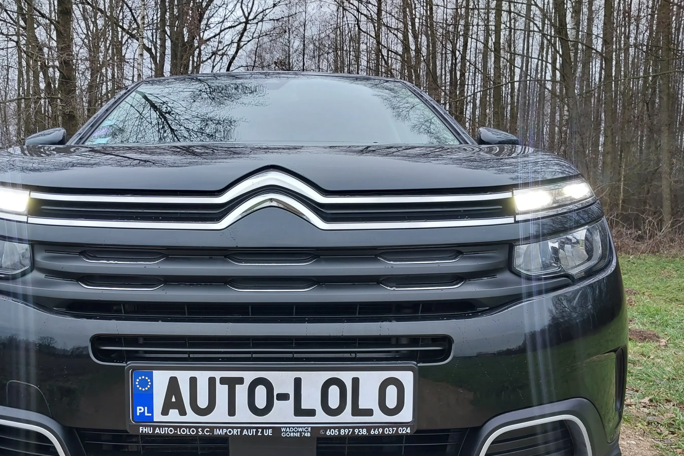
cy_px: 294
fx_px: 703
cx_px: 283
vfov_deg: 35.7
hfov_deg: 51.6
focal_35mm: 37
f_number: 1.8
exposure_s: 1/50
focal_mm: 4.6
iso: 32
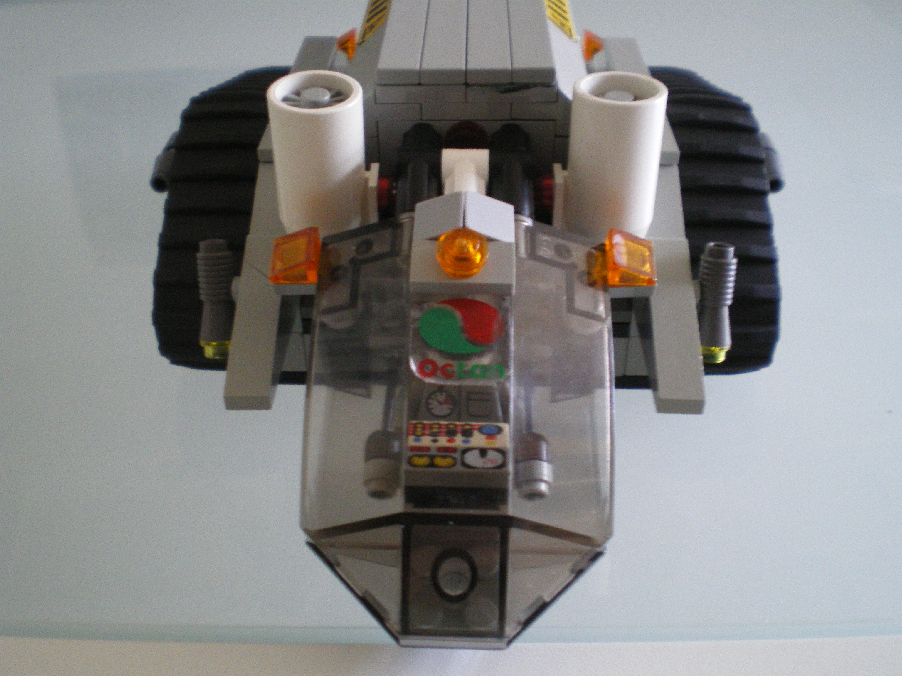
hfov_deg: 49.0
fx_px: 990
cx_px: 451
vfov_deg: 37.7
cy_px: 338
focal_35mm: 38
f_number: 3.1
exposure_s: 1/8
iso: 400
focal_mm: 6.3
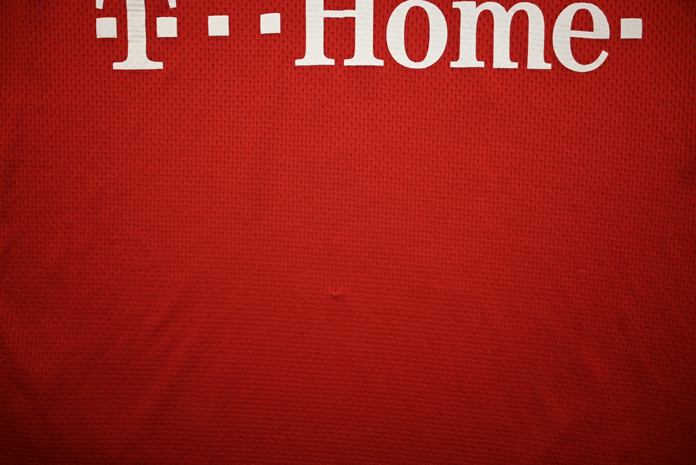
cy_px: 232
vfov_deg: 53.2
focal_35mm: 24
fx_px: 464
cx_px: 348
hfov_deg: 73.7
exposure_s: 1/125
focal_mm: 24
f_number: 4.8
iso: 200
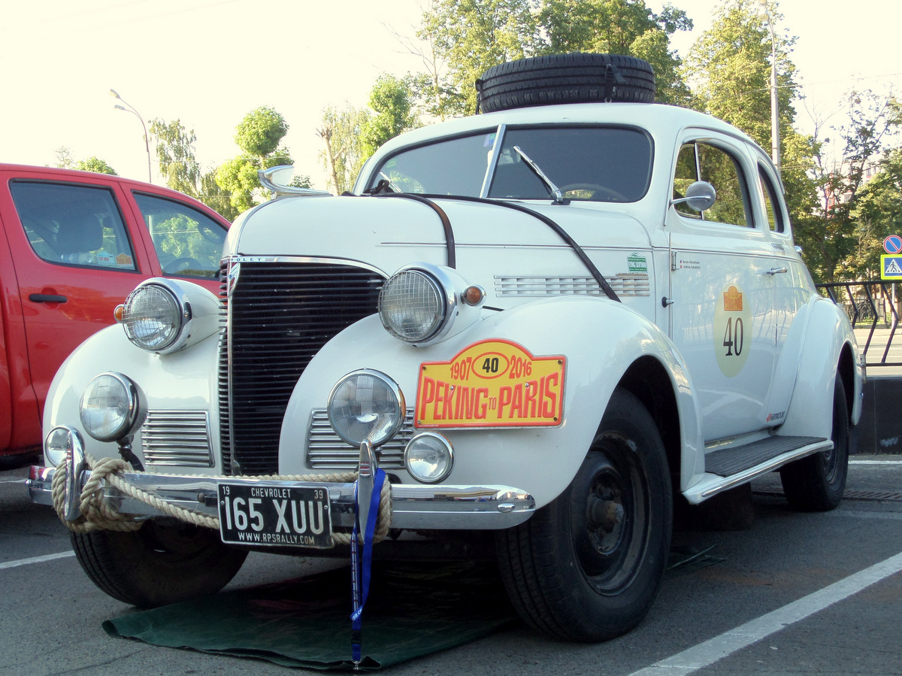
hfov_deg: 36.2
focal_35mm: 53
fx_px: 1380
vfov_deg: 27.5
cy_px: 338
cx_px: 451
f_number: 3.8
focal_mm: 8.7
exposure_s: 1/125
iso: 80
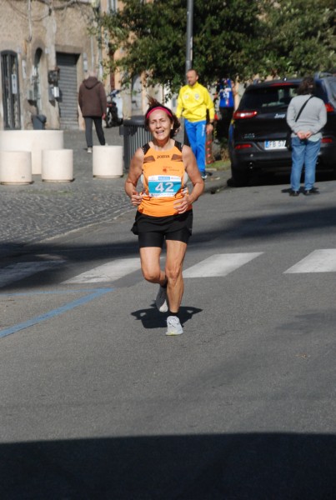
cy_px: 250
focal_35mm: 158
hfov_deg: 8.8
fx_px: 2193
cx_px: 168
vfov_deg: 13.0
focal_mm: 105
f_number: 9
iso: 1000
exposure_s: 1/2000
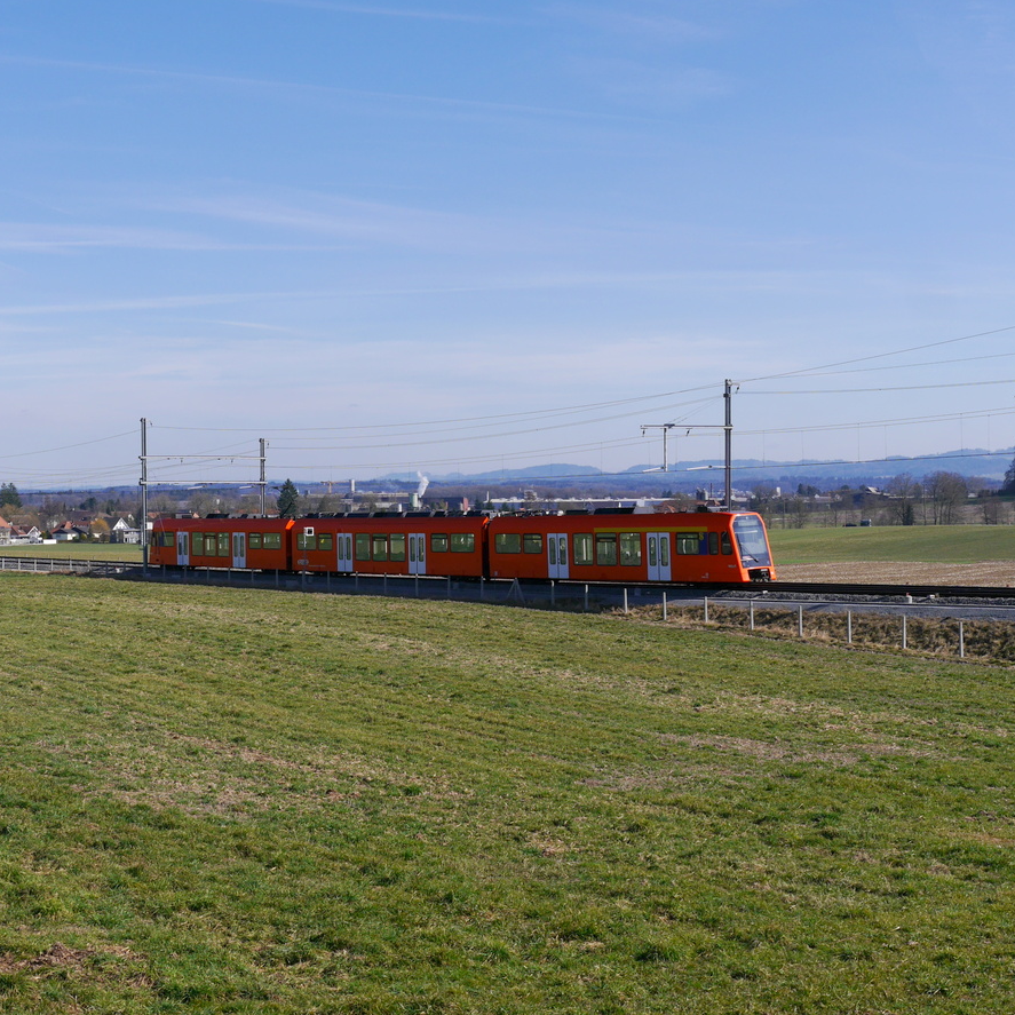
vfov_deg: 31.1
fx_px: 1825
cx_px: 453
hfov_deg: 31.1
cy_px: 510
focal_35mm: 55
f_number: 9
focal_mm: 23
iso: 160
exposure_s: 1/400
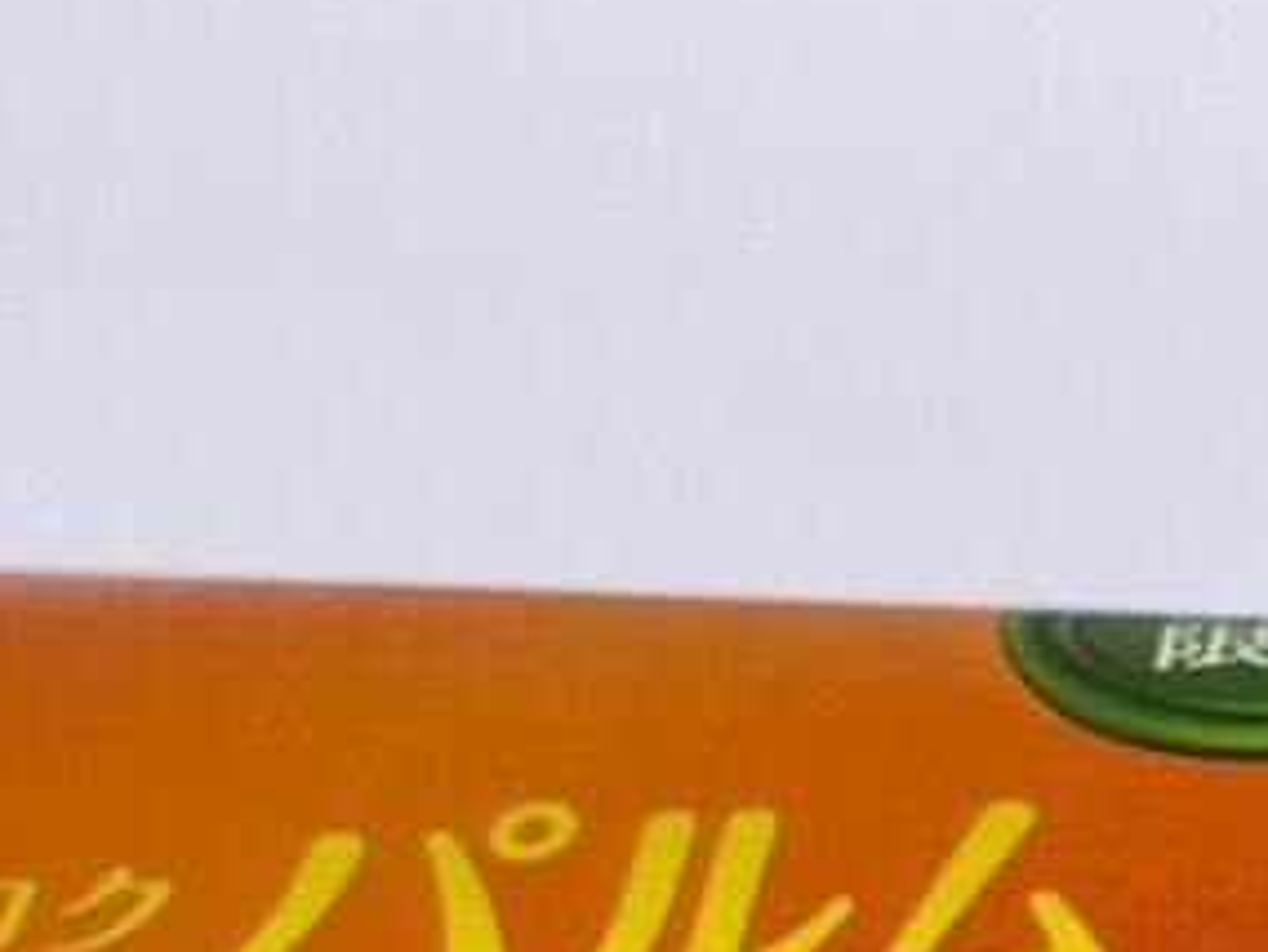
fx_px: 6413
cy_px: 1642
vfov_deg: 8.2
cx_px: 1735
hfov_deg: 11.0
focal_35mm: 175
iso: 50
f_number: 1.6
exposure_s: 1/485
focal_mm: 4.2
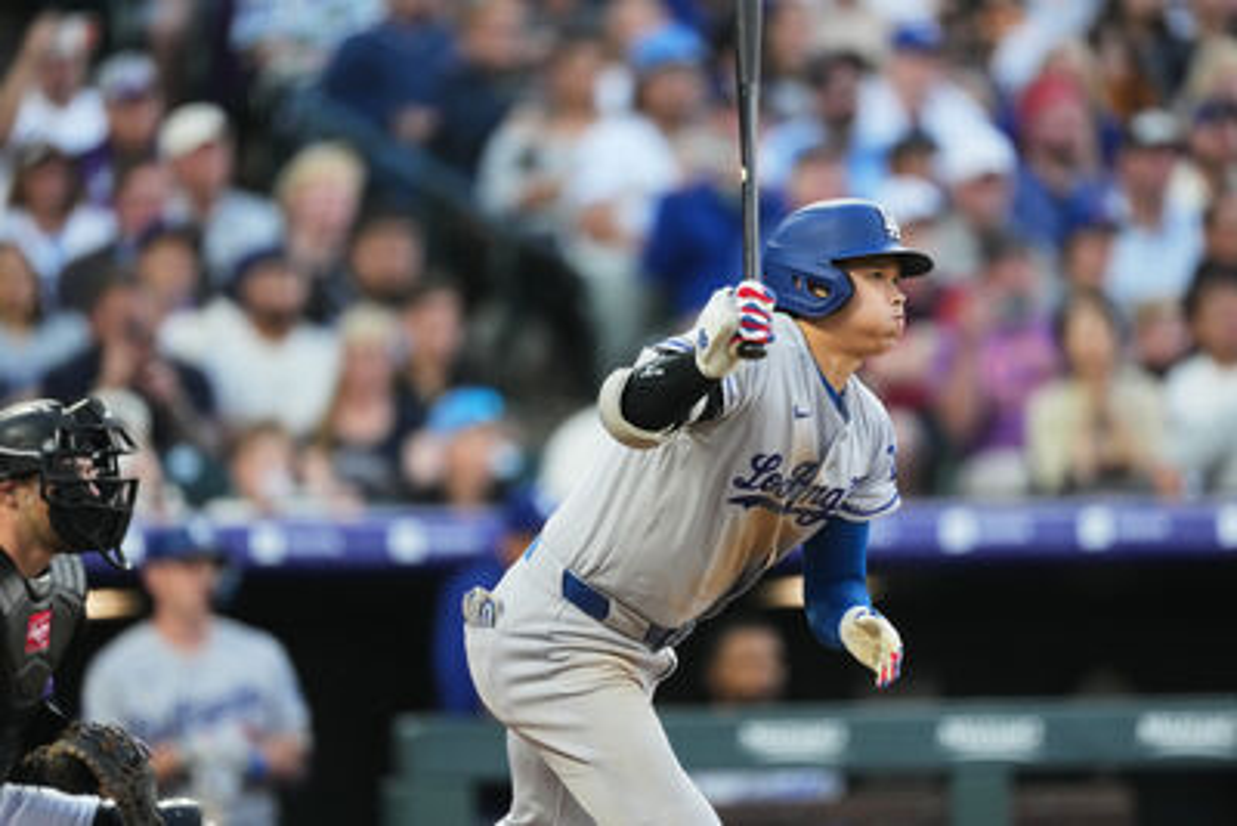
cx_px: 618
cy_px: 413
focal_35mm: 600
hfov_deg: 3.4
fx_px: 20623
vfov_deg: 2.3
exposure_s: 1/1600
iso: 3200
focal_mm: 600
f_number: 4
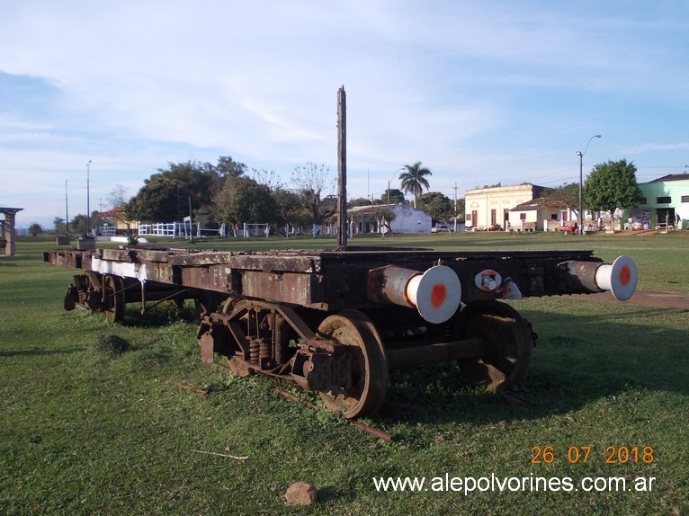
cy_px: 258
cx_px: 344
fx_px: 756
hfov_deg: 49.0
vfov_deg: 37.7
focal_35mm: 38
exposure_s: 1/125
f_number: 6.2
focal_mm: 5.3
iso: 80
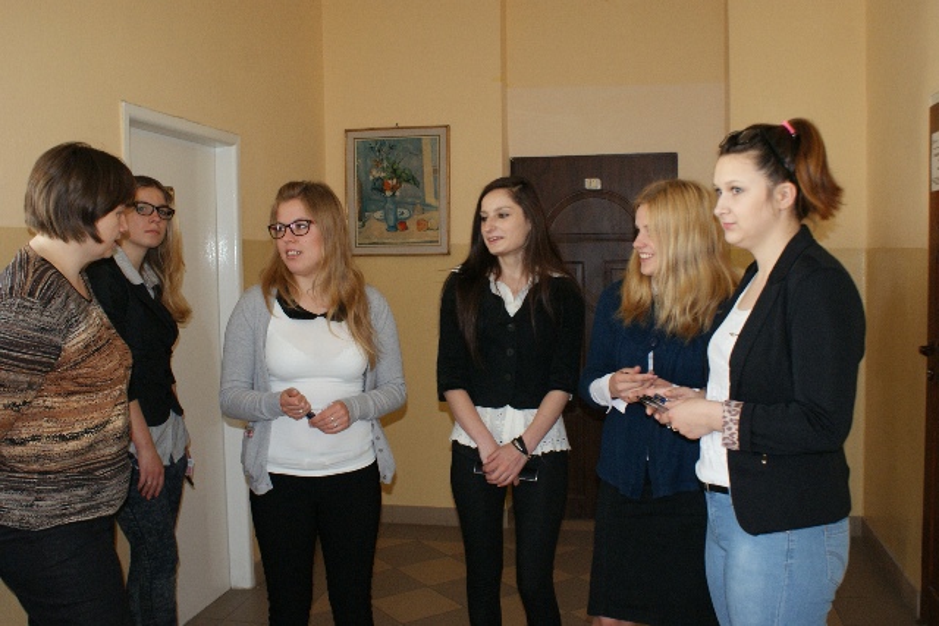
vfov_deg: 40.0
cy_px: 313
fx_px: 861
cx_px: 470
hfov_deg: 57.2
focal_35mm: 33
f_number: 5.6
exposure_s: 1/60
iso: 400
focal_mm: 22
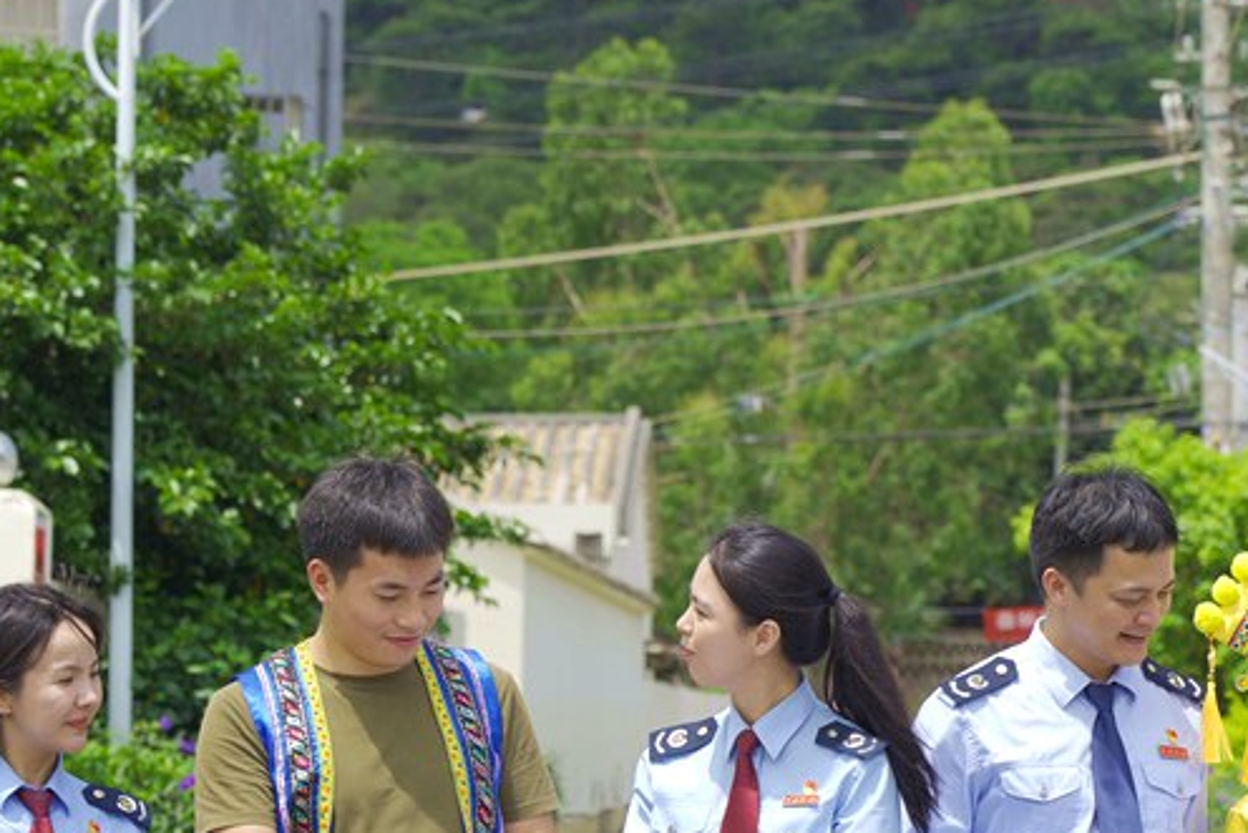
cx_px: 893
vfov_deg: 7.5
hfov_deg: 11.3
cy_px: 522
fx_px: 6311
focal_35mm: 182
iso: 100
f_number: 6.3
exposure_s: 1/250
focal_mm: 105
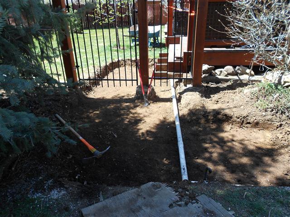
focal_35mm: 26
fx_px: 218
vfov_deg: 53.1
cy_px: 108
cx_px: 145
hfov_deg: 67.3
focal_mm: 4.6
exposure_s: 1/200
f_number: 3.2
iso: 80
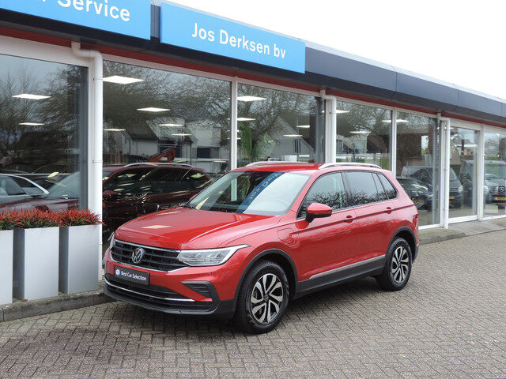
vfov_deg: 36.0
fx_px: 585
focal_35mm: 40
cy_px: 190
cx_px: 253
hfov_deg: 46.8
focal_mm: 7.1
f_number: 3.3
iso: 110
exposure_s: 1/50
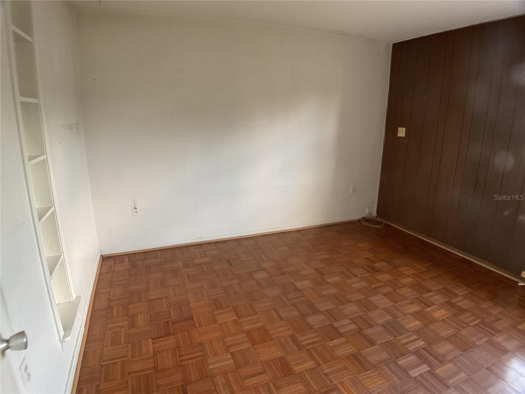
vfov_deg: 48.2
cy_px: 197
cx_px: 262
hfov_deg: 61.7
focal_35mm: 29
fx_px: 440
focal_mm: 3
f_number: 1.8
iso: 125
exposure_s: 1/60
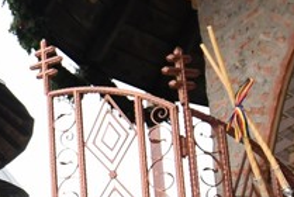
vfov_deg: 15.8
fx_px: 703
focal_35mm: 86
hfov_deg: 19.2
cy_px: 173
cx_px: -201
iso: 2000
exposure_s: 1/640
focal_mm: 10
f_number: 4.5
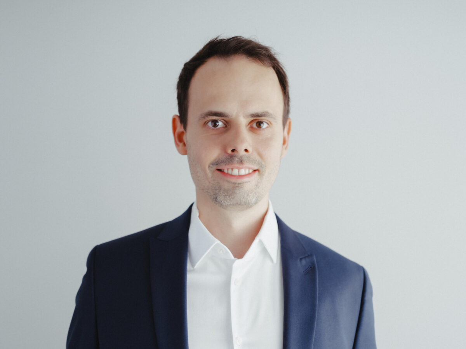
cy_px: 174
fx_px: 538
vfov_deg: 36.0
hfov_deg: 46.8
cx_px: 233
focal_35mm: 40
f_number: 4
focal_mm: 50.8
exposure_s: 1/320
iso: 1000
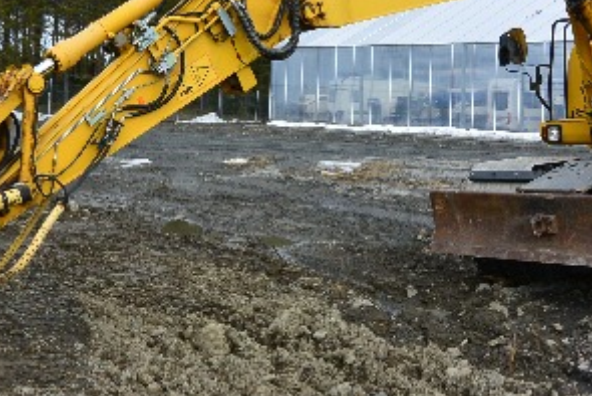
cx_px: 315
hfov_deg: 33.9
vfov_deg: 22.9
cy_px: 113
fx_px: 971
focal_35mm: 59
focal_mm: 11
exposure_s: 1/640
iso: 160
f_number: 4.5
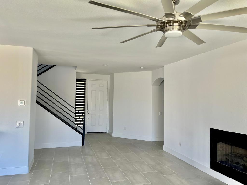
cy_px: 92
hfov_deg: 67.3
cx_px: 124
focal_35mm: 26
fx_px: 186
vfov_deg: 53.1
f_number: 1.6
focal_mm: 5.1
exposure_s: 1/122
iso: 64
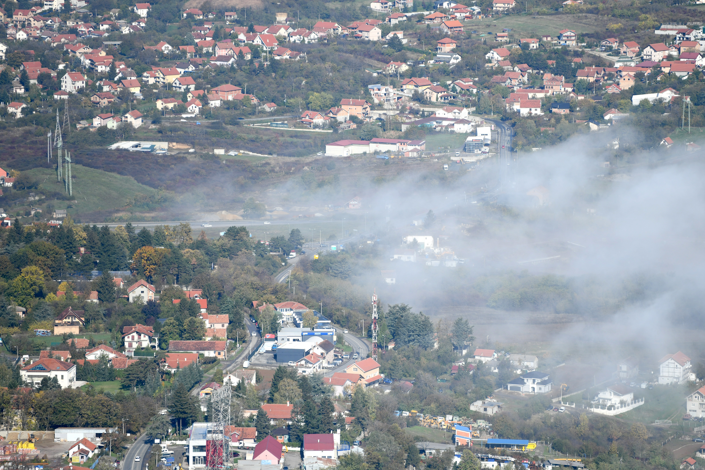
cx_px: 406
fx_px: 4915
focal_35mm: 251
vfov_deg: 5.5
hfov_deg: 8.2
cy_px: 226
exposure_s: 1/4000
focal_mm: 200
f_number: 3.2
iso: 200
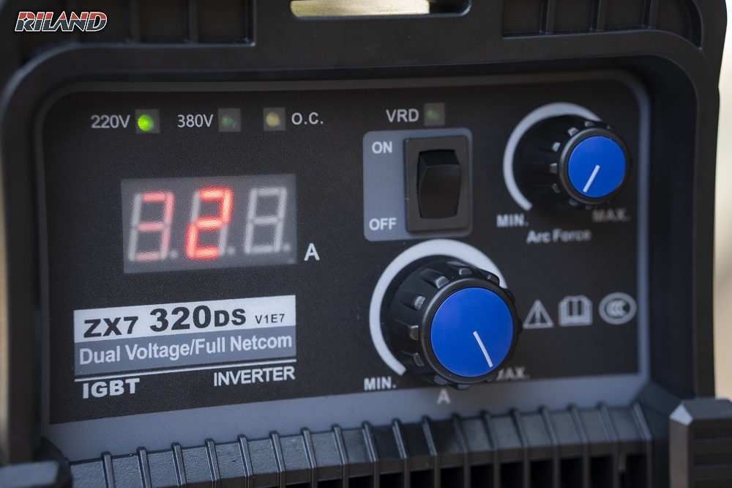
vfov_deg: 16.3
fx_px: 1707
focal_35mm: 84
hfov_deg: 24.2
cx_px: 366
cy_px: 244
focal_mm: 56
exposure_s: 1/200
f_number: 2.8
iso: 100
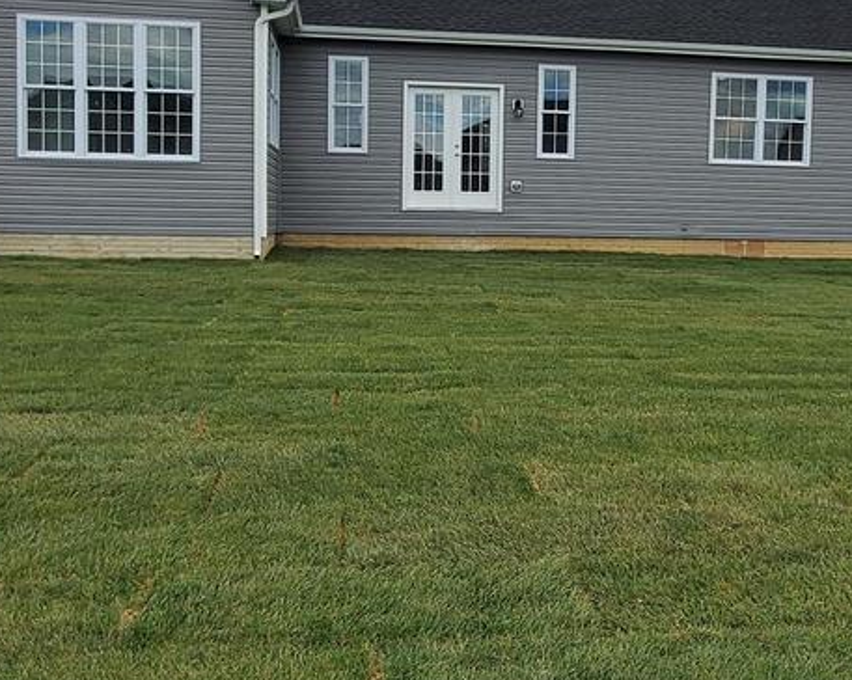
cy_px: 246
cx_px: 511
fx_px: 1008
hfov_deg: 45.6
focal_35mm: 40
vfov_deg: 37.0
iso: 50
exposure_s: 1/840
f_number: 2.2
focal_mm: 1.8
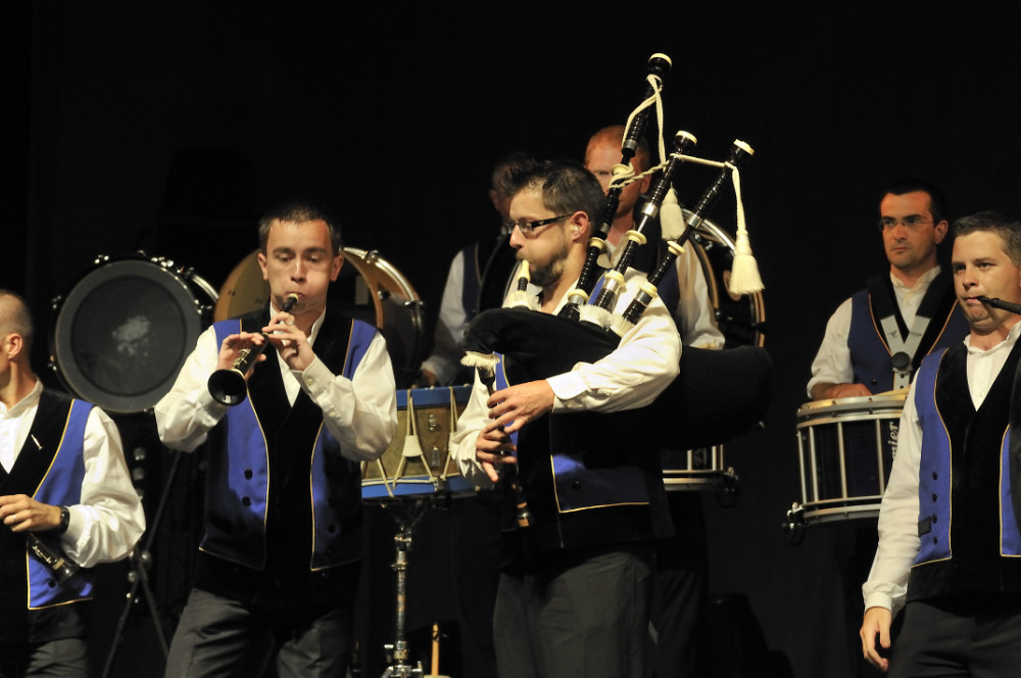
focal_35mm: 232
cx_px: 510
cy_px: 339
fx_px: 6585
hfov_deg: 8.9
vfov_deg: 5.9
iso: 1250
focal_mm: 155
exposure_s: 1/50
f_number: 8
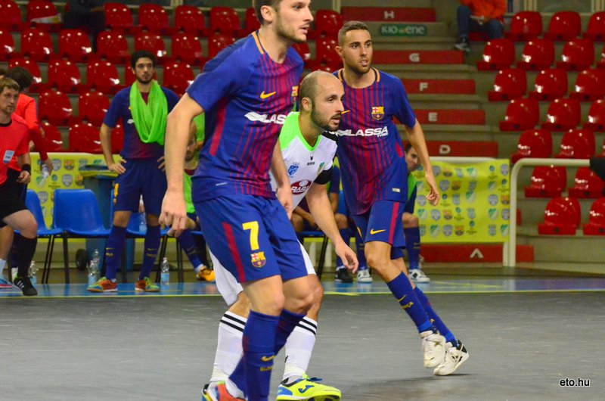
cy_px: 200
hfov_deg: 11.0
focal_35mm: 188
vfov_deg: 7.3
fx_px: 3145
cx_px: 302
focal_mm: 125
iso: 6400
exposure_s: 1/500
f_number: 6.3
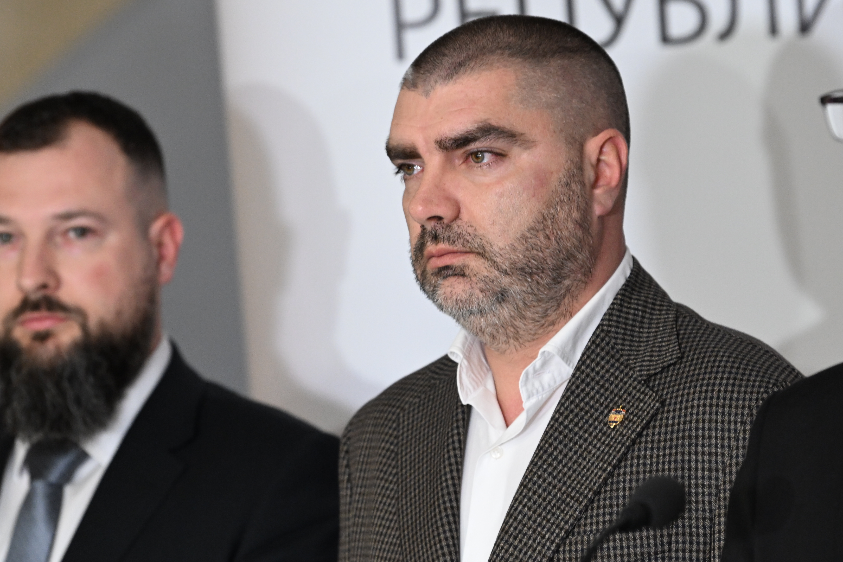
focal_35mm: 300
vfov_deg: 4.6
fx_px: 7024
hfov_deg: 6.9
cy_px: 281
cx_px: 422
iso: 2500
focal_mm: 200
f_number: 4
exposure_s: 1/200
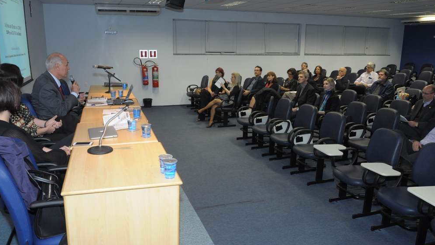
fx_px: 335
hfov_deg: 66.1
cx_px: 220
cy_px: 124
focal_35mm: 29
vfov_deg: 40.2
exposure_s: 1/40
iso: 1000
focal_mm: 18
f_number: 6.3
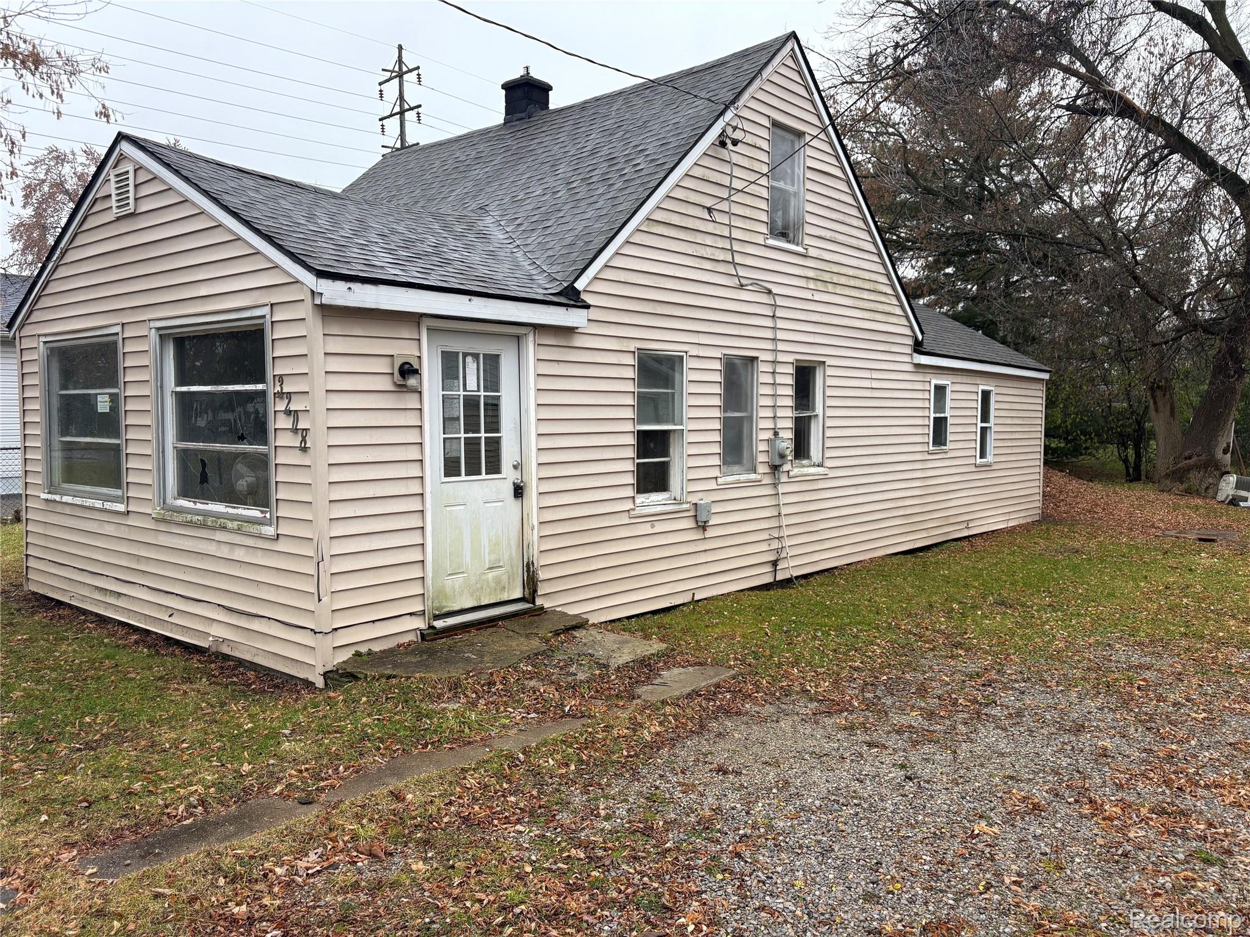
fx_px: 939
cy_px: 468
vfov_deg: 53.1
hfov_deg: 67.3
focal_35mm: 26
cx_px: 625
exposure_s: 1/282
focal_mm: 5.96
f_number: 1.6
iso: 50
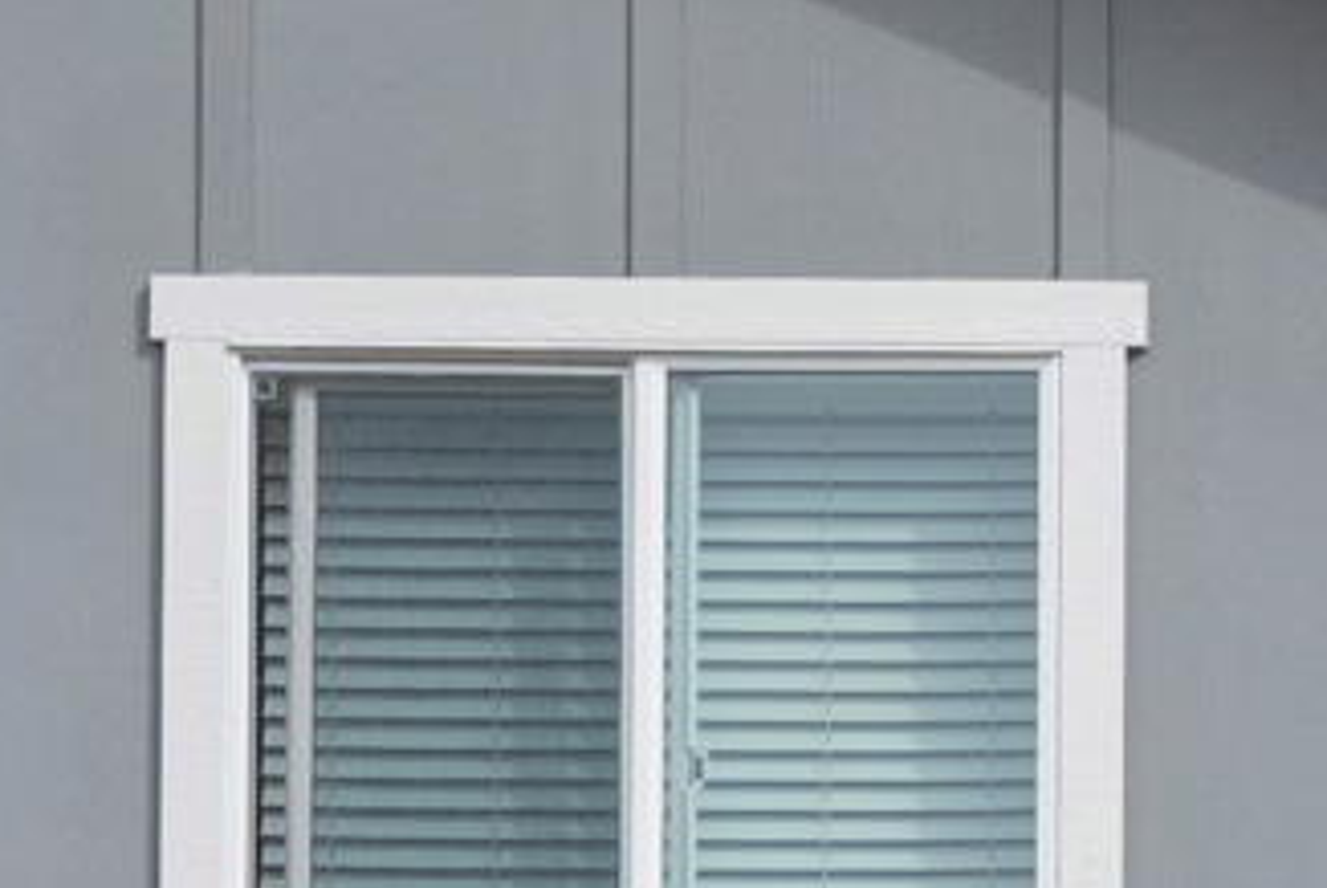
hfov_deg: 9.7
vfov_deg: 6.1
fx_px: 7637
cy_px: 2837
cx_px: 1726
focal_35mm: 207
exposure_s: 1/640
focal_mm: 27
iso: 800
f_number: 8
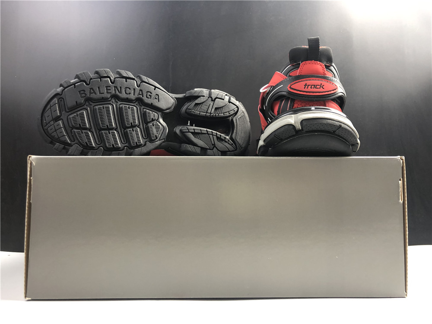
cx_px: 216
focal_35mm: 28
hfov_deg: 63.4
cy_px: 162
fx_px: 349
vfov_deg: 49.7
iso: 32
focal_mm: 4
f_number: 1.8
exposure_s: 1/20
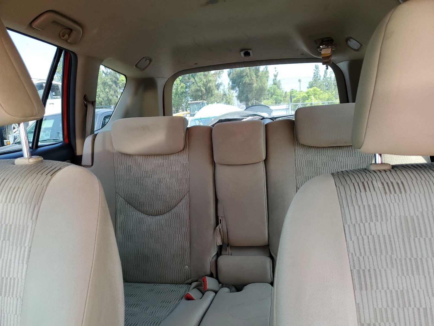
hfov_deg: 67.3
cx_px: 217
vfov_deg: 53.1
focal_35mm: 26
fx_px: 326
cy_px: 163
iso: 50
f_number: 1.5
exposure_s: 1/137
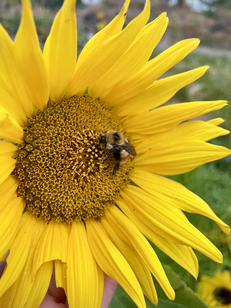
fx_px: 240
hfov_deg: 51.3
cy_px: 151
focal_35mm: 27
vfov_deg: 65.3
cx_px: 119
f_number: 1.6
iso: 160
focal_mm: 4.2
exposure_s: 1/60
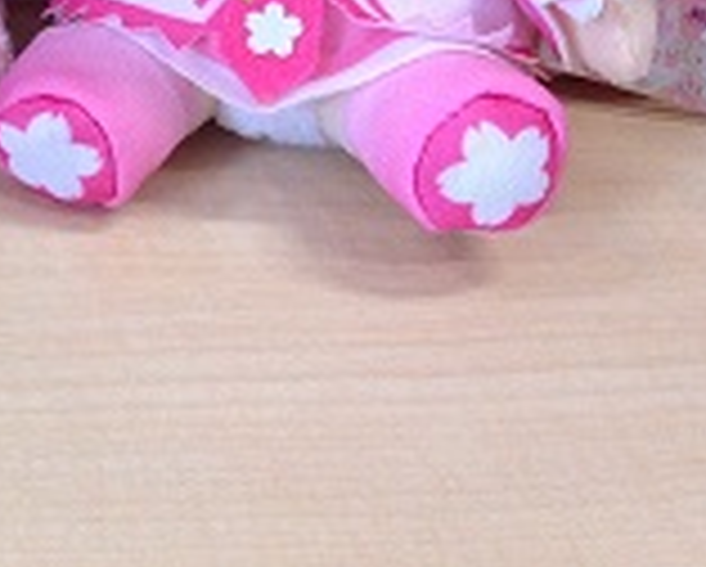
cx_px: -247
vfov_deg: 12.9
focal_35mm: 115
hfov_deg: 15.7
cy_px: -227
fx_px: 2406
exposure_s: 1/30
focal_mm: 4.28
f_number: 2.4
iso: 80
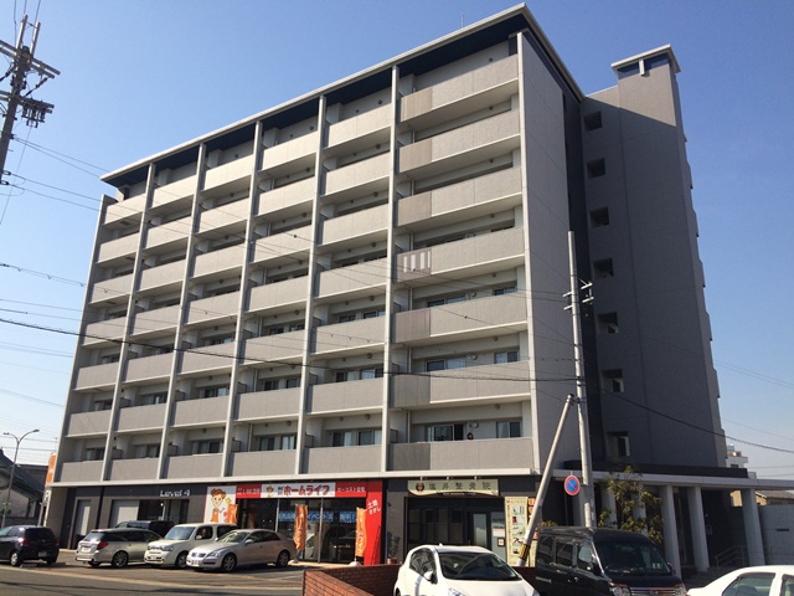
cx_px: 397
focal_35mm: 29
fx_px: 665
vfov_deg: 48.2
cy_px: 298
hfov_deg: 61.7
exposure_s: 1/2564
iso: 32
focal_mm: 4.15
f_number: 2.2
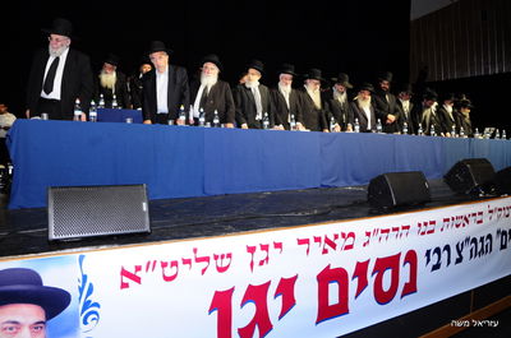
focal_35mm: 26
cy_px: 169
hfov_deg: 70.5
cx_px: 256
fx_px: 361
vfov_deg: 50.2
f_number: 4
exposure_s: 1/60
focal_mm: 17
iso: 800
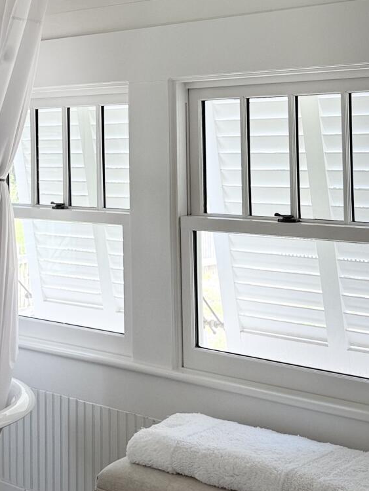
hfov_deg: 22.8
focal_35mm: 64
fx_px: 909
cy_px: 106
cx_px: 102
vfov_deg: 29.6
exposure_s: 1/163
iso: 80
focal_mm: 6.76
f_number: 1.78
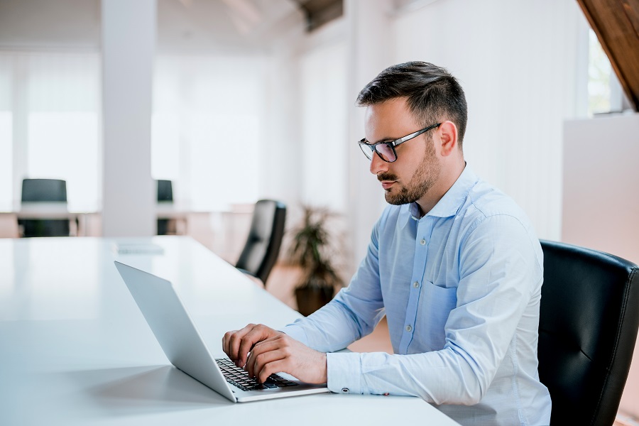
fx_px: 887
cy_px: 213
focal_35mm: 50
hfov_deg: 39.6
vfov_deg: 27.0
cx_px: 320
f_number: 2.2
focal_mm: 50
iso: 250
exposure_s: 1/400
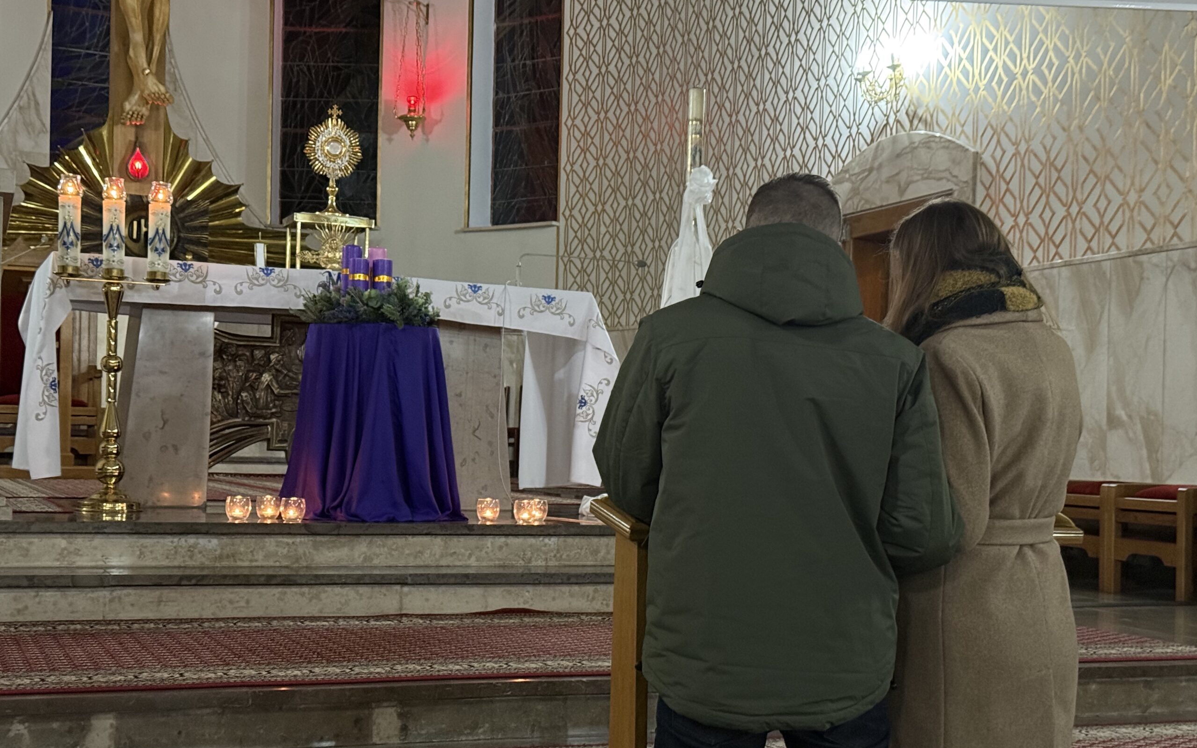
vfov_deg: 25.3
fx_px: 1664
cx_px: 599
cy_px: 422
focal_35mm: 51
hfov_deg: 39.6
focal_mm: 6.76
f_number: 1.78
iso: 640
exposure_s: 1/20
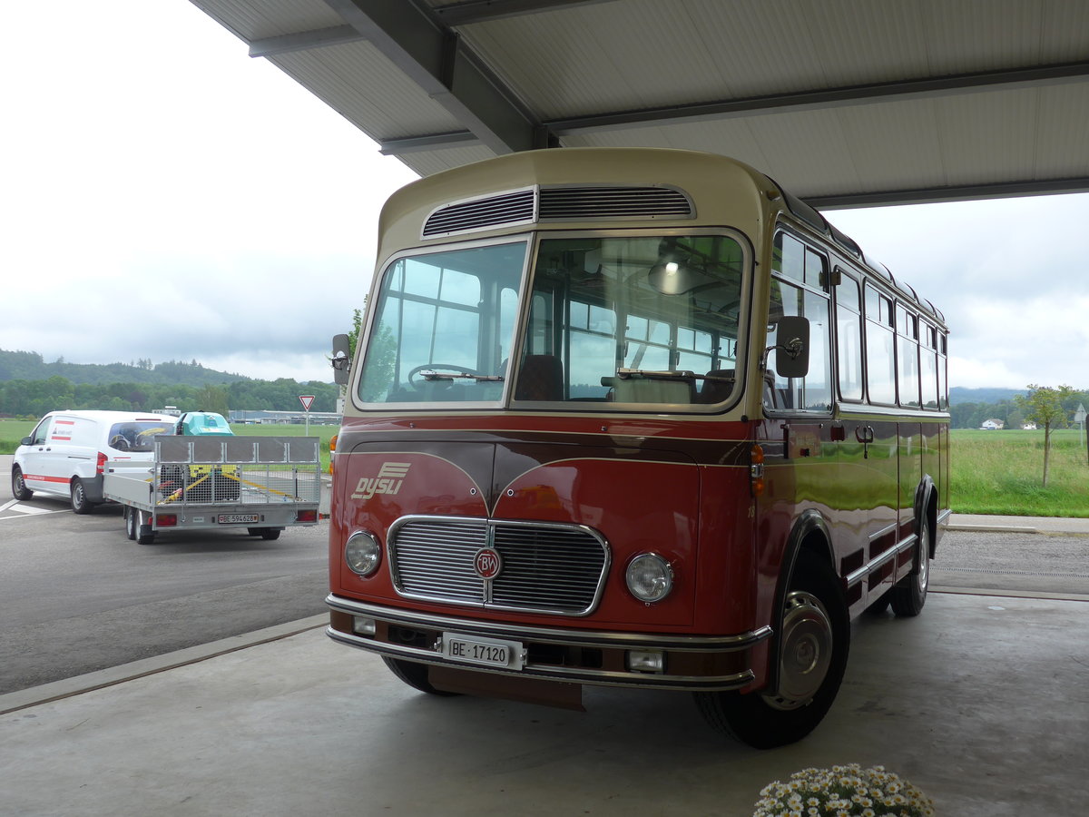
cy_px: 408
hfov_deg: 54.0
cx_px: 544
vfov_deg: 41.8
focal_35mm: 34
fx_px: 1070
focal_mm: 7
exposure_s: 1/250
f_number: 2.8
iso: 80
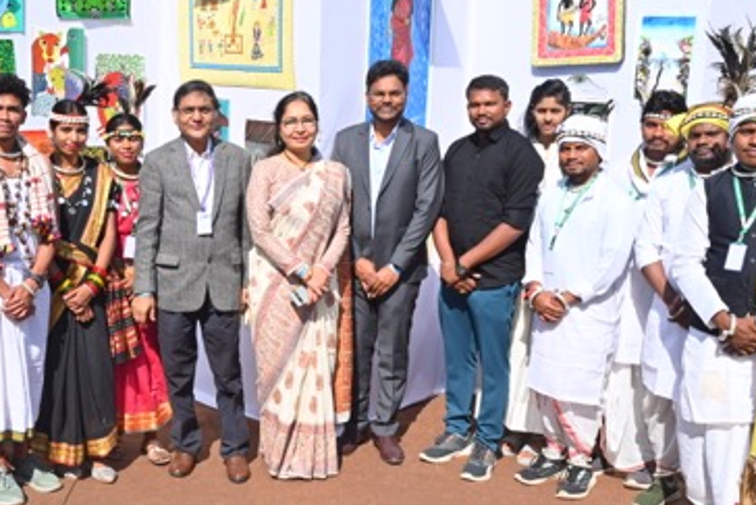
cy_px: 313
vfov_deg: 26.4
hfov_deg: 38.4
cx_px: 247
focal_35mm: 51
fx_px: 1071
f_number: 14
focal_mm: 29
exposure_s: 1/200
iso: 250
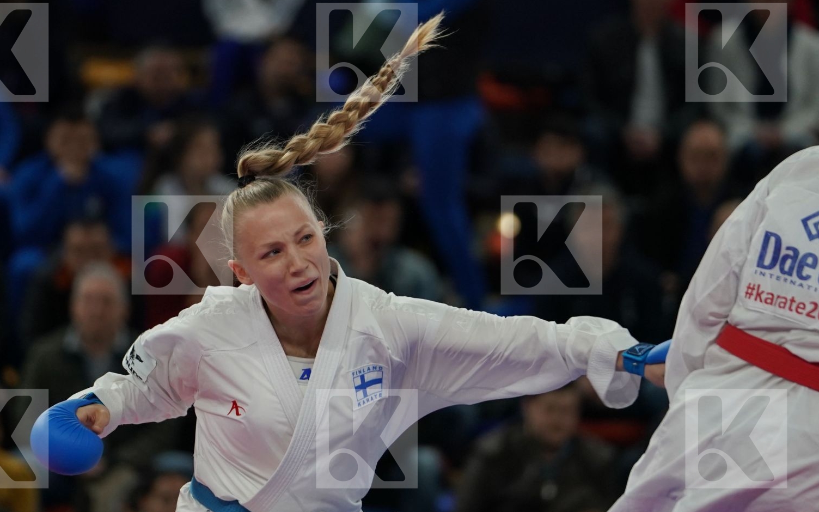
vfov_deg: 3.6
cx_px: 367
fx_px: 8169
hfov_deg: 5.7
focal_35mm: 366
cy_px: 245
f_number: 2.8
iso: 1250
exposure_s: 1/1000
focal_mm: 200
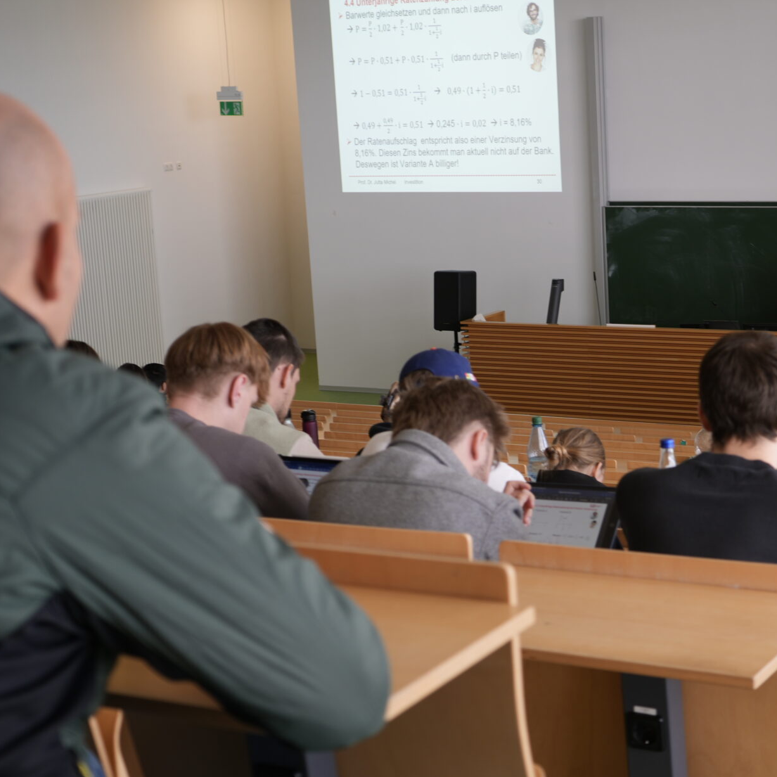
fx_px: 1803
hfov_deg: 24.1
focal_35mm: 71
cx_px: 572
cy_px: 469
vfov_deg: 24.3
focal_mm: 40
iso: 100
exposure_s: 1/20
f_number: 4
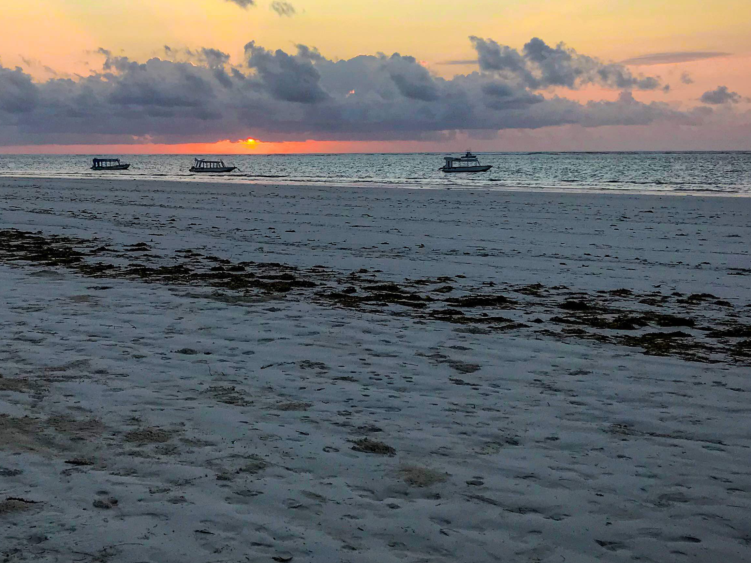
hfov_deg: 38.5
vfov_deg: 29.6
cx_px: 248
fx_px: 1063
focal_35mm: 49
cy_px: 226
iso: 20
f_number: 1.8
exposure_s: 1/470
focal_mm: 3.99
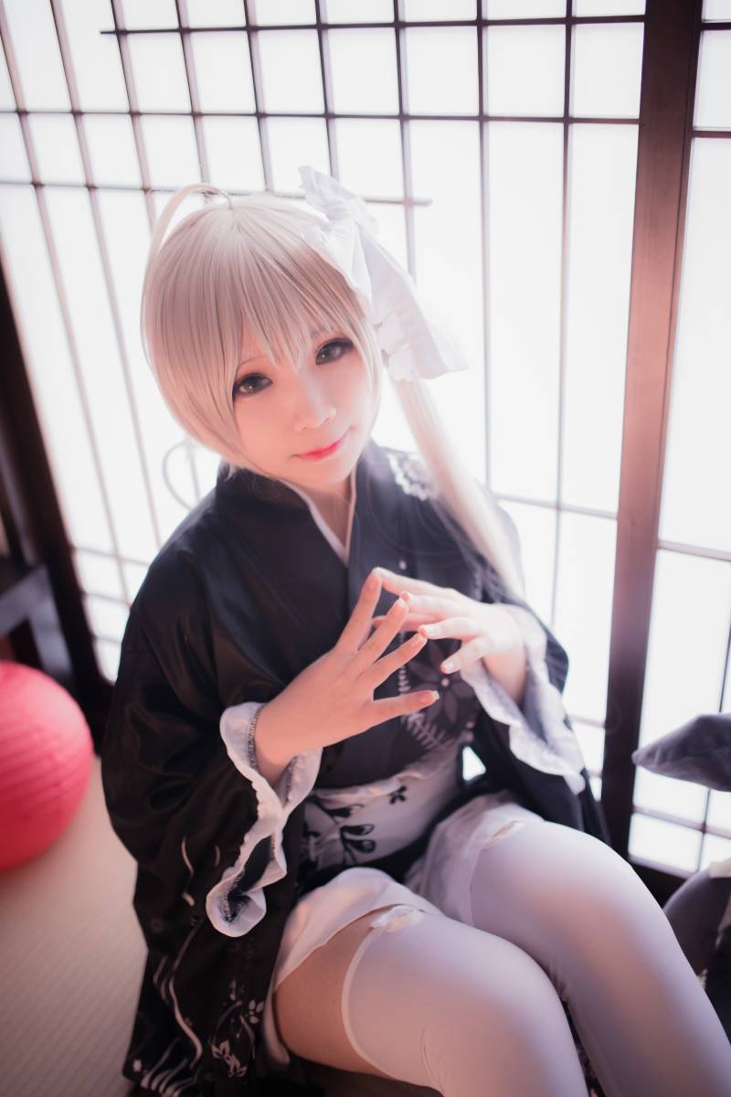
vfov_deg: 54.4
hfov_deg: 37.9
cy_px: 548
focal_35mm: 35
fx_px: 1066
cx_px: 366
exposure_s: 1/80
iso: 1250
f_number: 1.4
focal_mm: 35
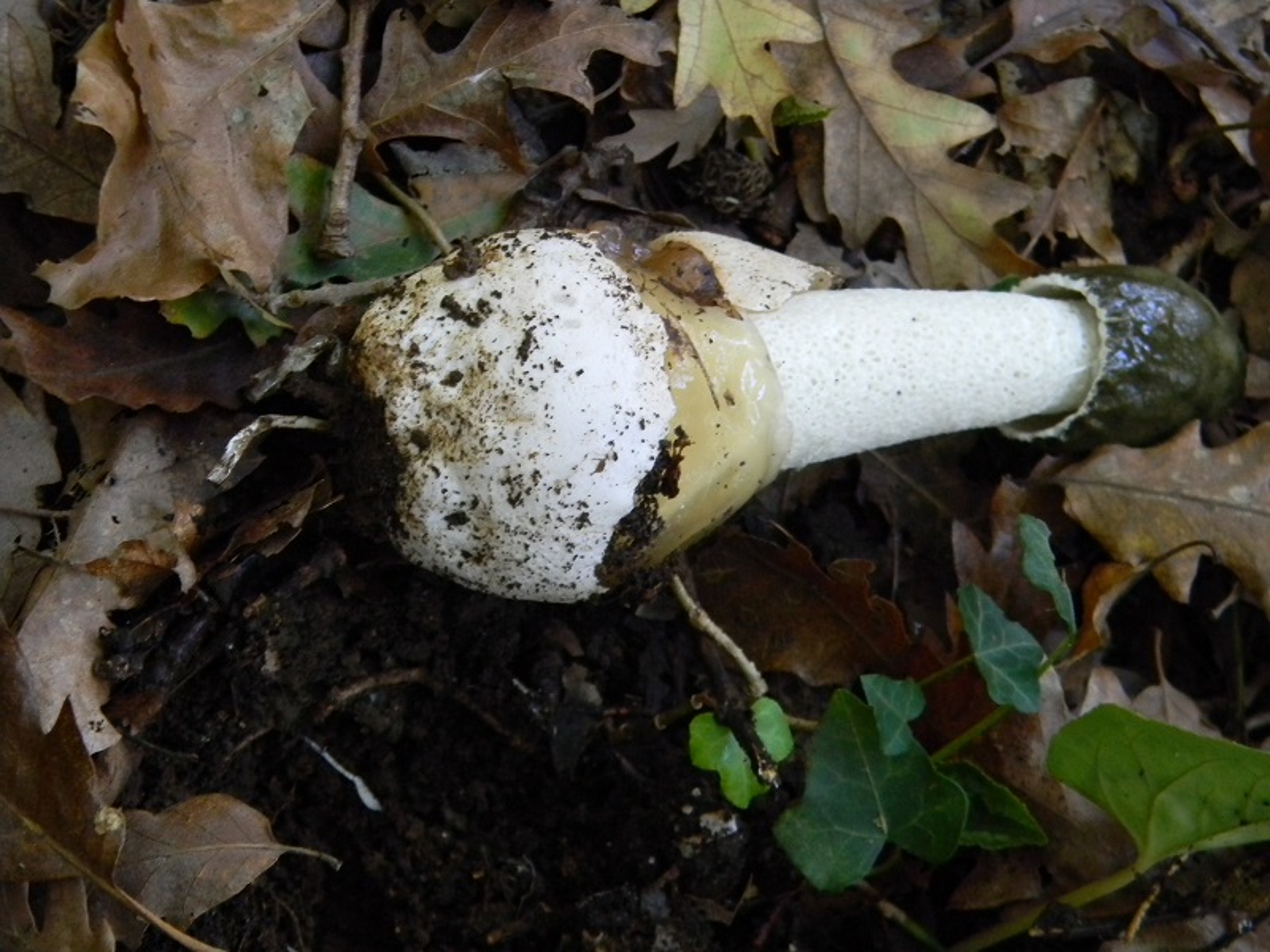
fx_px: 3045
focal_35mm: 83
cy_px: 476
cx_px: 635
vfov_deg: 17.8
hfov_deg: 23.6
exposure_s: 1/17
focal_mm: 15.1
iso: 400
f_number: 4.5
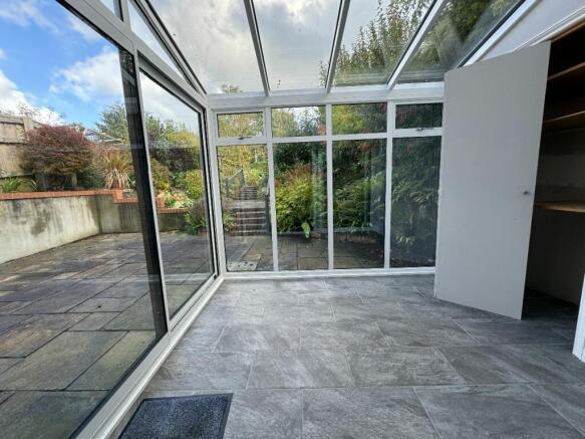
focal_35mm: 14
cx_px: 292
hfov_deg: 102.1
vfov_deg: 85.7
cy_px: 220
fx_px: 237
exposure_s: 1/106
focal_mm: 2.22
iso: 40
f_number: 2.2
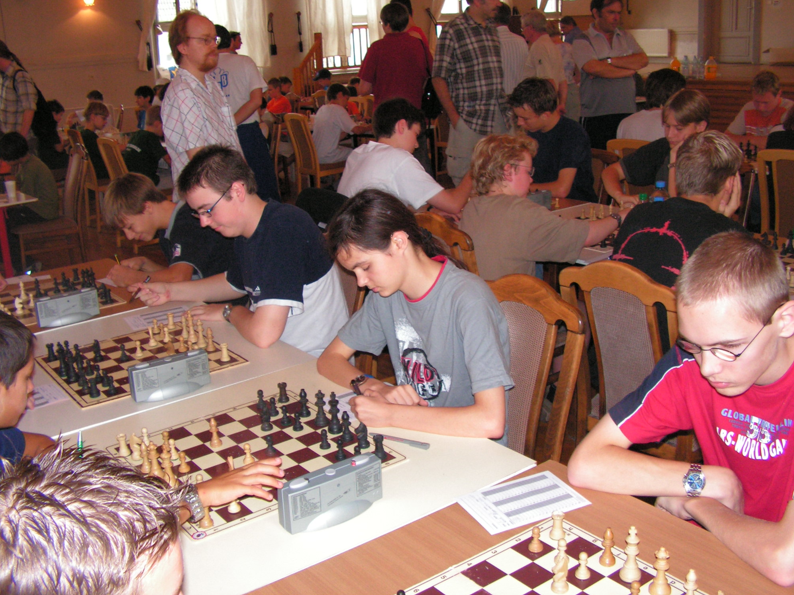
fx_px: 849
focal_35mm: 37
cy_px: 290
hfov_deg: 50.1
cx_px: 405
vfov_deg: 38.7
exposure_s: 1/40
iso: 200
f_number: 3.2
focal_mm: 6
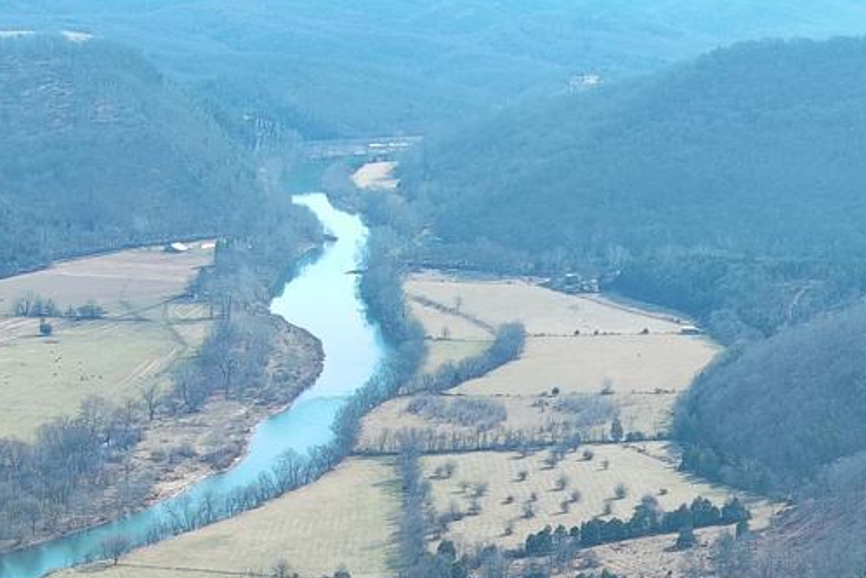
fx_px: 2863
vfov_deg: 11.3
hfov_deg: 17.1
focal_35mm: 119
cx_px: 590
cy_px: 669
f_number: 2.8
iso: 100
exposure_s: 1/446
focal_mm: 10.57
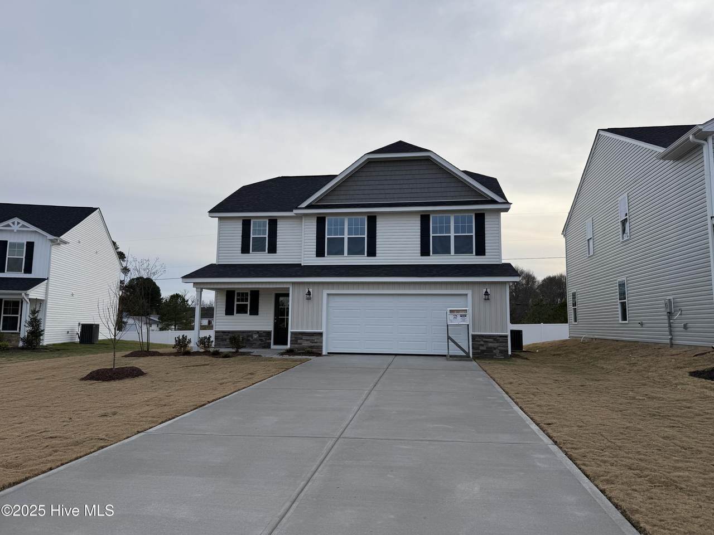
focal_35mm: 24
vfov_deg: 56.8
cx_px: 357
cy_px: 268
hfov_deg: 71.6
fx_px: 495
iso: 80
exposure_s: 1/1493
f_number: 1.78
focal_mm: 6.76
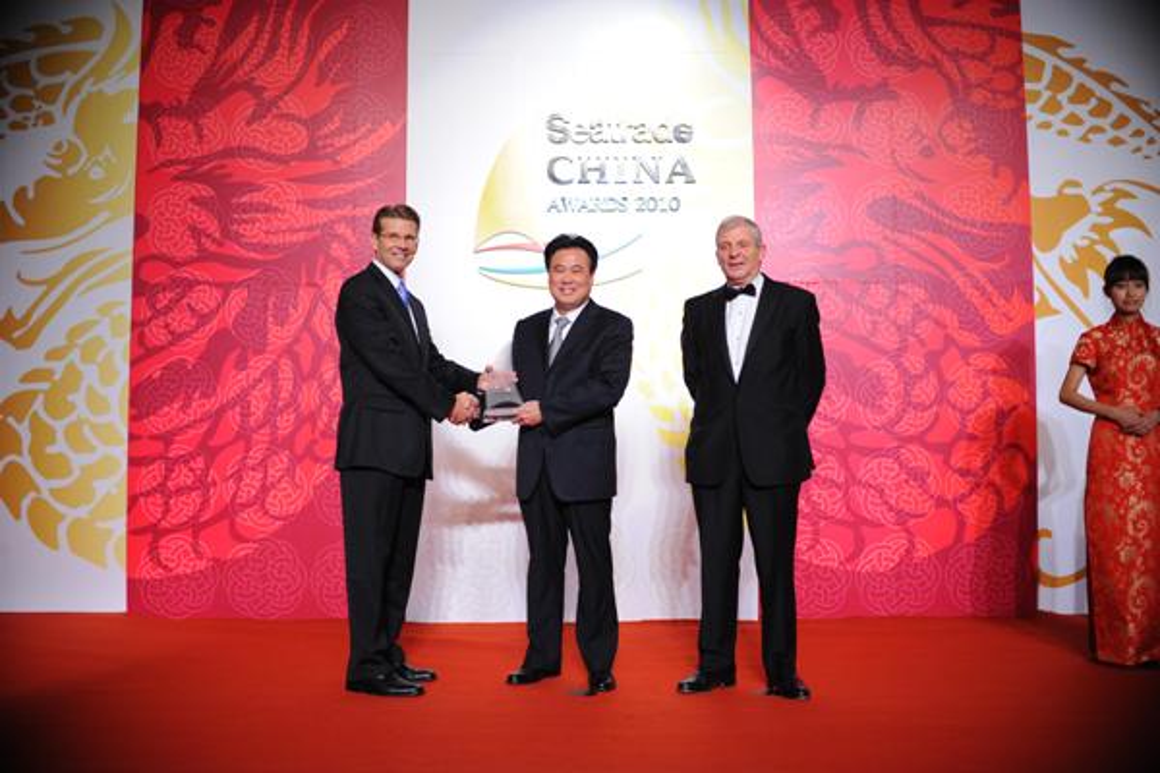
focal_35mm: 35
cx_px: 580
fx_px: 1128
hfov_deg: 54.4
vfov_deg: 37.9
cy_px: 386
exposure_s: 1/500
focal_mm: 35
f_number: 2
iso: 1250
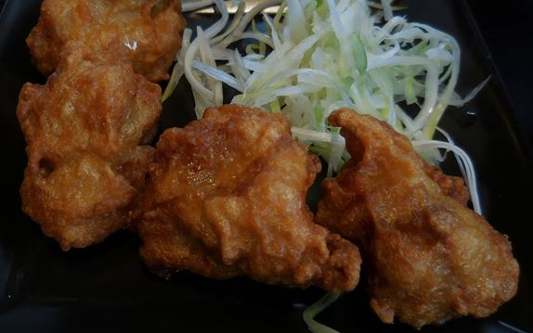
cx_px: 238
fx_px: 567
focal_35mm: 39
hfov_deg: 50.3
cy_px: 120
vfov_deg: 32.6
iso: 125
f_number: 3.7
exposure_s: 1/60
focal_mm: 5.9
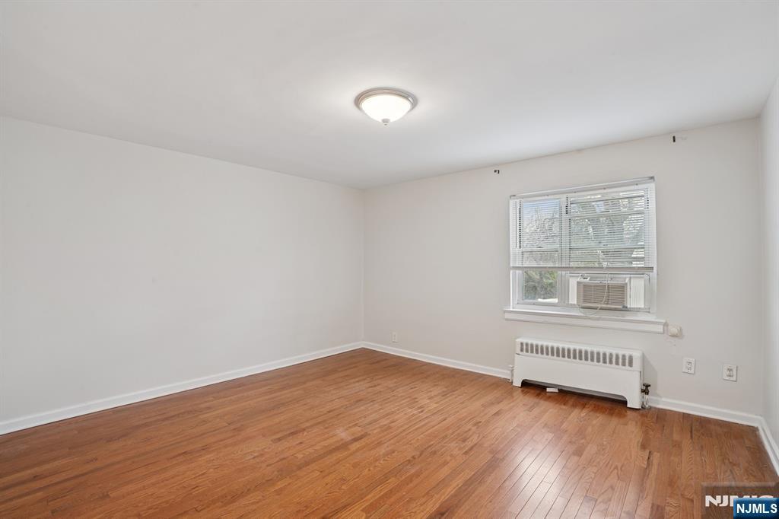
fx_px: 346
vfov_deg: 73.7
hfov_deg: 96.8
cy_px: 260
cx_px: 390
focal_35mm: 16
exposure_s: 2
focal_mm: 16
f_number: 11
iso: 100
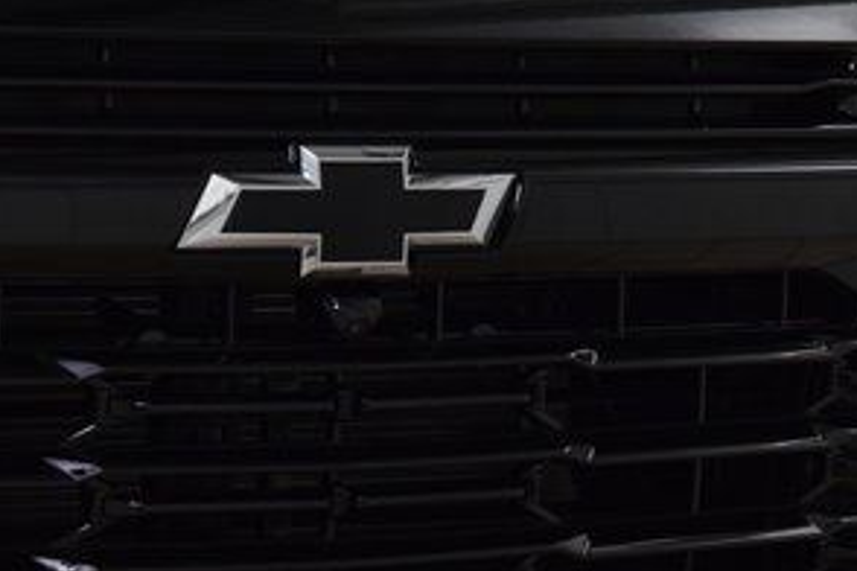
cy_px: 287
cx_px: 268
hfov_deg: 12.1
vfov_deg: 8.1
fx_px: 4047
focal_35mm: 170
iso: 1600
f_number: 6.3
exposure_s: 1/60
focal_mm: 52
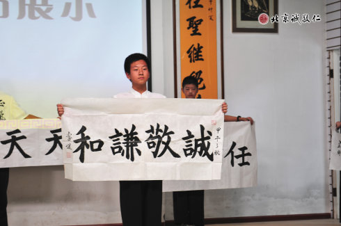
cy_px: 113
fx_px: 993
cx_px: 170
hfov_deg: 19.5
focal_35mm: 105
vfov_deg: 13.0
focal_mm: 70
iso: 200
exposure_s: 1/40
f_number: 3.2
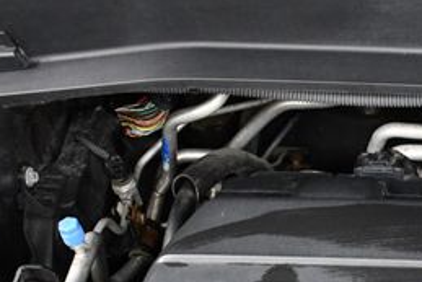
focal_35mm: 89
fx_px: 1044
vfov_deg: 15.1
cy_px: 293
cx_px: 495
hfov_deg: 21.4
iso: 3200
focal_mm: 18
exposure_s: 1/80
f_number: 3.5
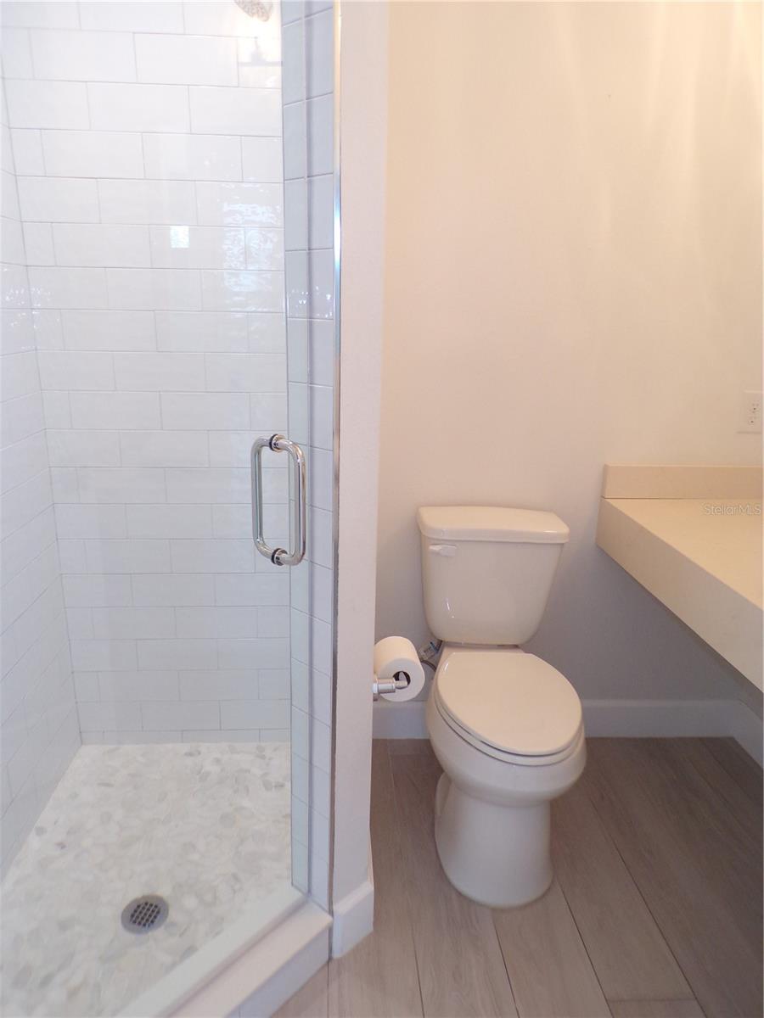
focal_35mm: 24
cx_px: 382
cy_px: 509
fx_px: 706
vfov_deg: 71.6
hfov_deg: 56.8
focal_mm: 4.3
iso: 180
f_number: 3
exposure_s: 1/34
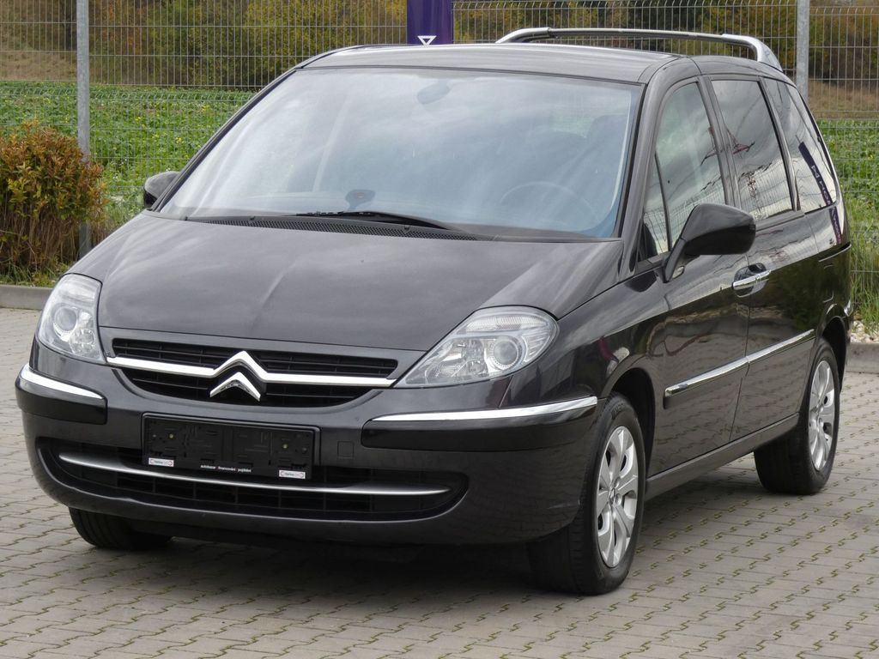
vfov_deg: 12.9
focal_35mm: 115
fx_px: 2920
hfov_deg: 17.1
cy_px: 330
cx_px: 440
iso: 200
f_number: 5.6
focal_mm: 20.5
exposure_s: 1/80
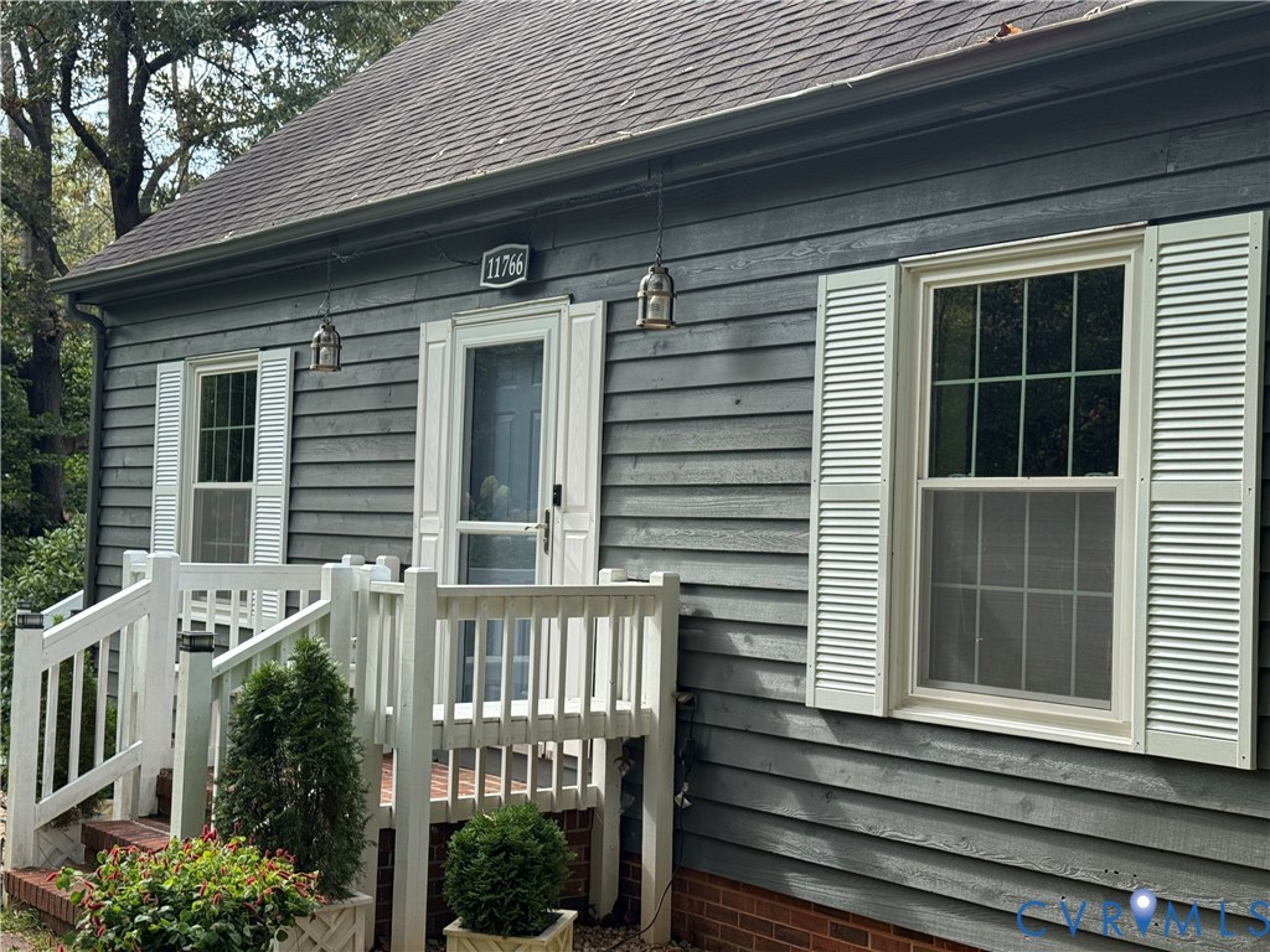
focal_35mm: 48
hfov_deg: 39.7
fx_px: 1761
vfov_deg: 30.3
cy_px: 476
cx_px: 635
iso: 64
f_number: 1.78
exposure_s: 1/952
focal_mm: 6.76
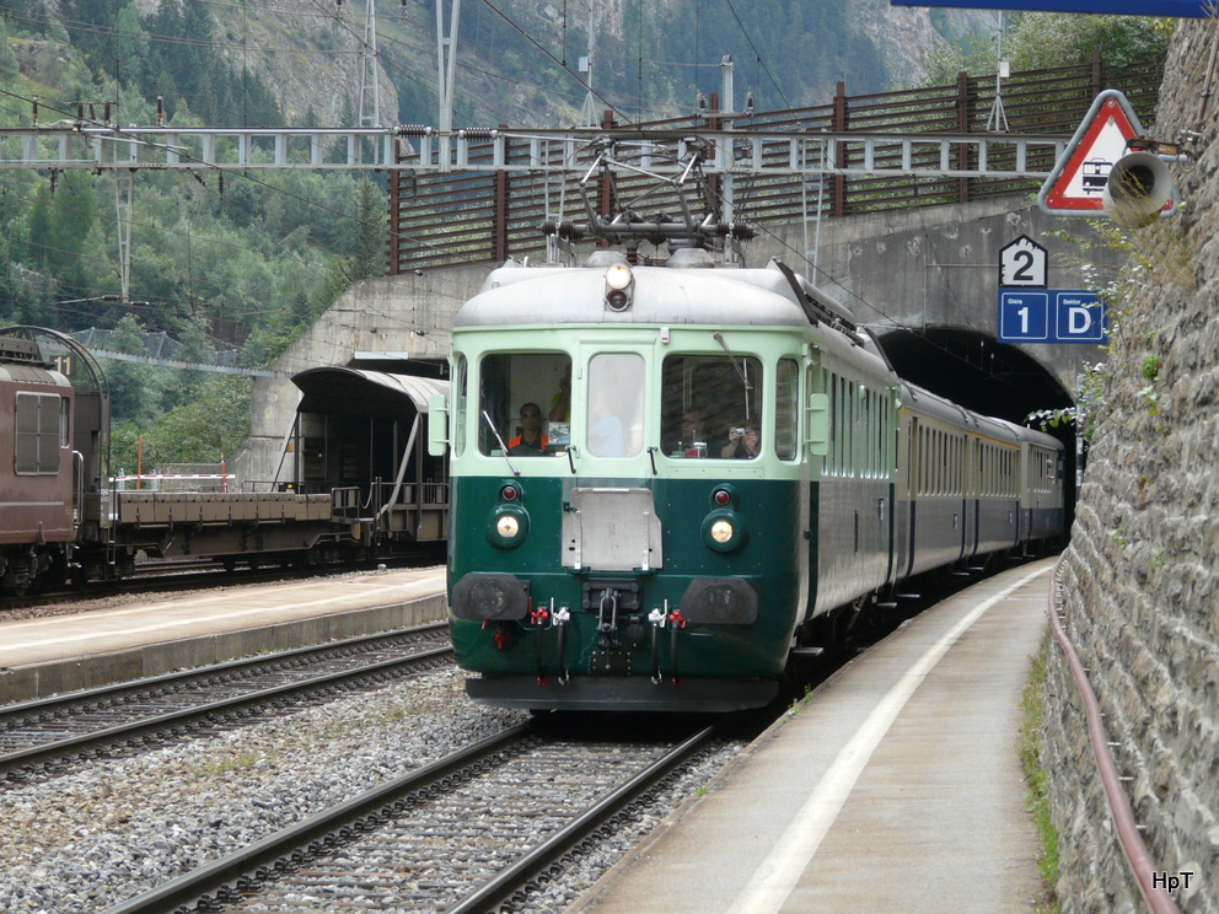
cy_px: 457
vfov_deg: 11.2
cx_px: 608
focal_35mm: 132
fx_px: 4648
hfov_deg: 14.9
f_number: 4
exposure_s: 1/250
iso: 160
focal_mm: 21.6
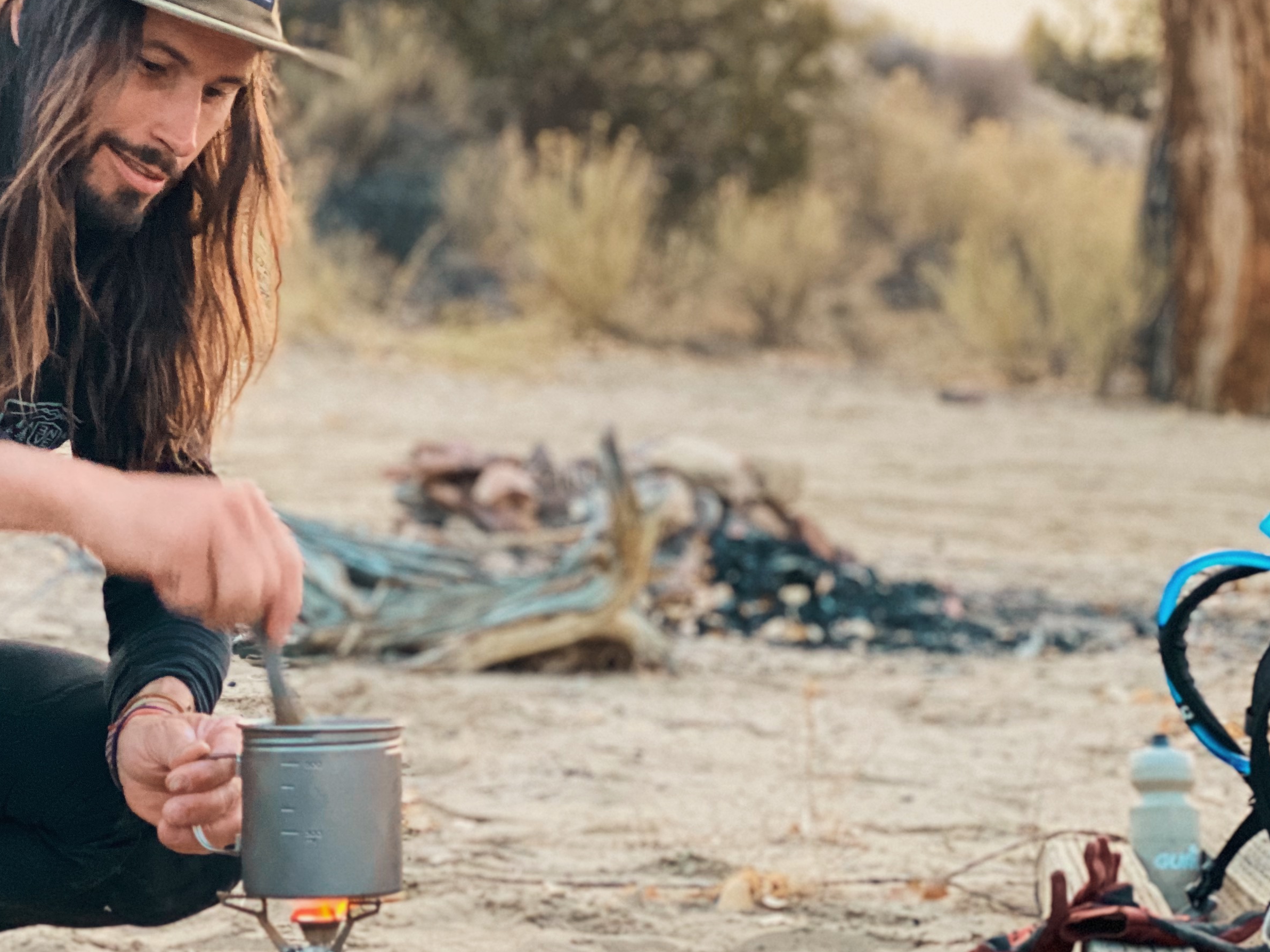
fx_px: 3228
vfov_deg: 16.8
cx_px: 355
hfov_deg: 22.1
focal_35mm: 88
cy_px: 441
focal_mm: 6
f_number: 2
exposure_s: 1/18
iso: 400
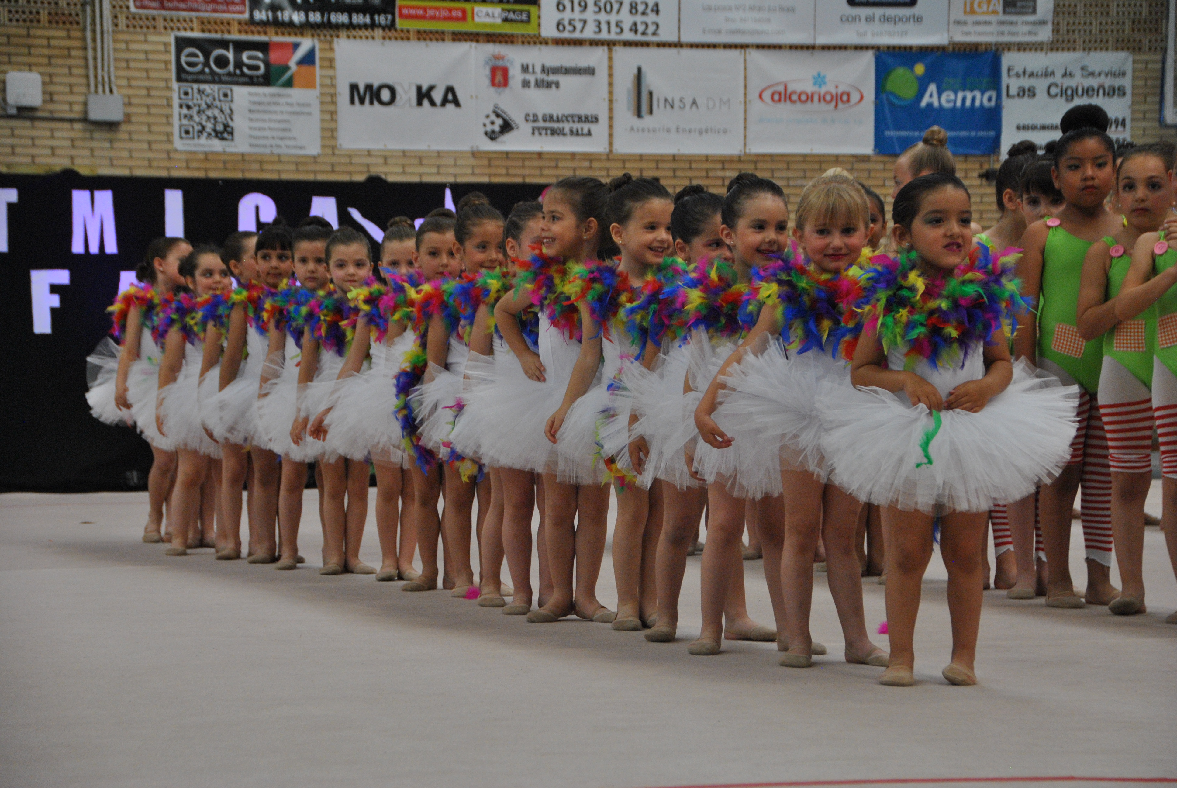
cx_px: 588
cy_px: 394
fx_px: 3044
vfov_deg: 14.7
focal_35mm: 93
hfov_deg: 21.9
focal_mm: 62
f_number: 5
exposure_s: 1/320
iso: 800
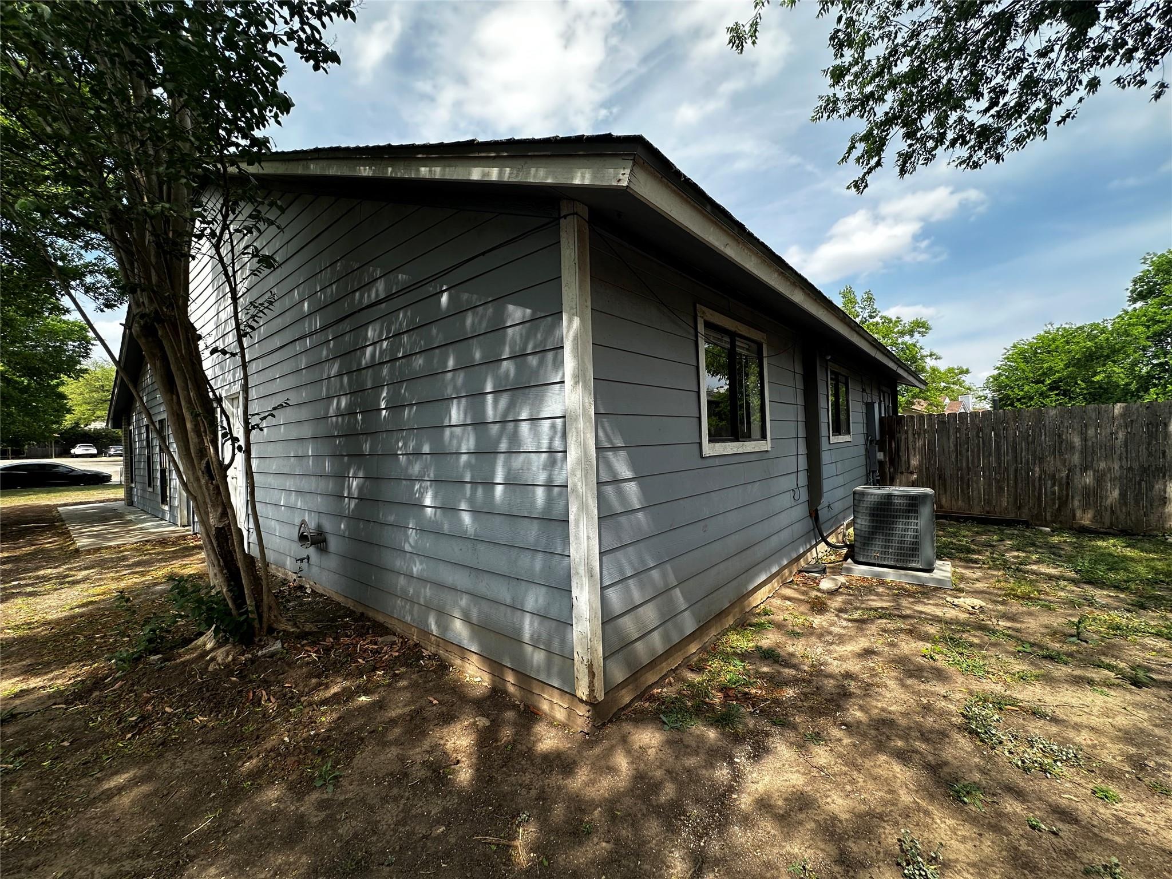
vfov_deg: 85.7
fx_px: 474
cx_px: 586
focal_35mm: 14
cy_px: 440
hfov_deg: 102.1
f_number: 2.2
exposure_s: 1/584
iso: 40
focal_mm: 2.22
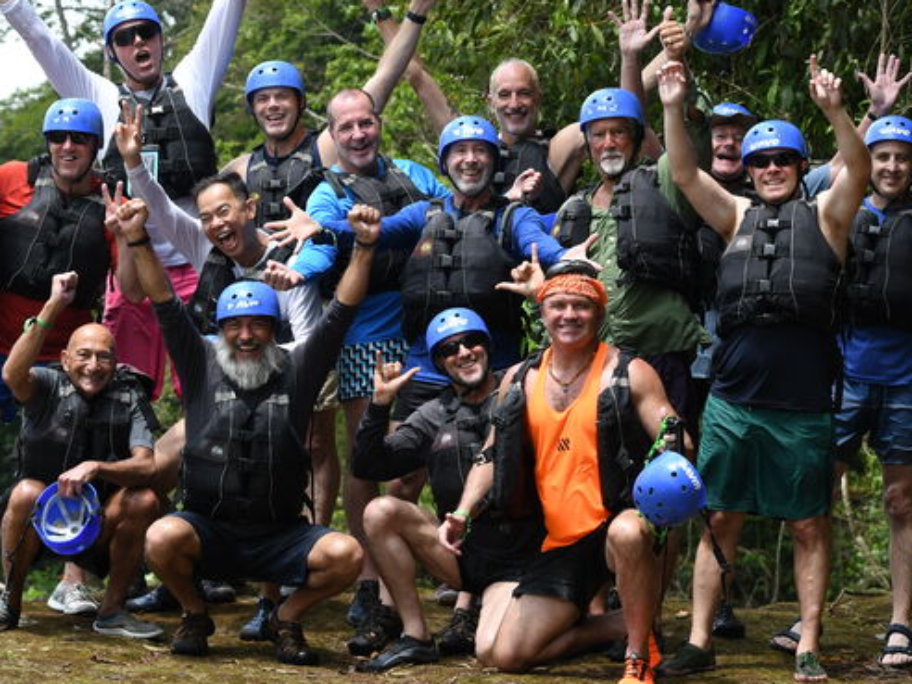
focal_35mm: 164
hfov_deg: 12.0
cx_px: 341
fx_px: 4321
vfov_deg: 9.1
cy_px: 327
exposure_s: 1/320
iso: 250
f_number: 7.1
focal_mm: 70
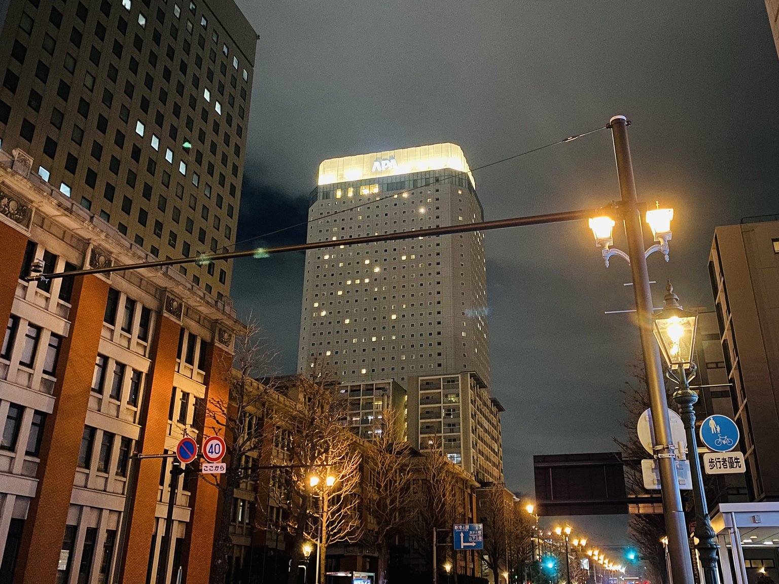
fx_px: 585
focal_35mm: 26
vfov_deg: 53.1
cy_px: 292
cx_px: 390
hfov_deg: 67.3
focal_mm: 4.25
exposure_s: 1/10
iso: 500
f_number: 1.8
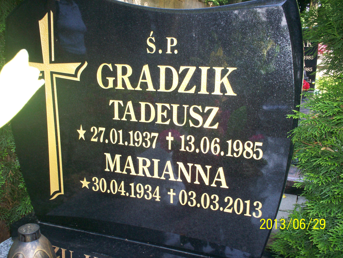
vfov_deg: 39.7
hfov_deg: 51.4
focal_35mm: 36
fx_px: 357
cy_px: 129
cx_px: 172
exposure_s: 1/60
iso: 140
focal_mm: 6
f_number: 4.5
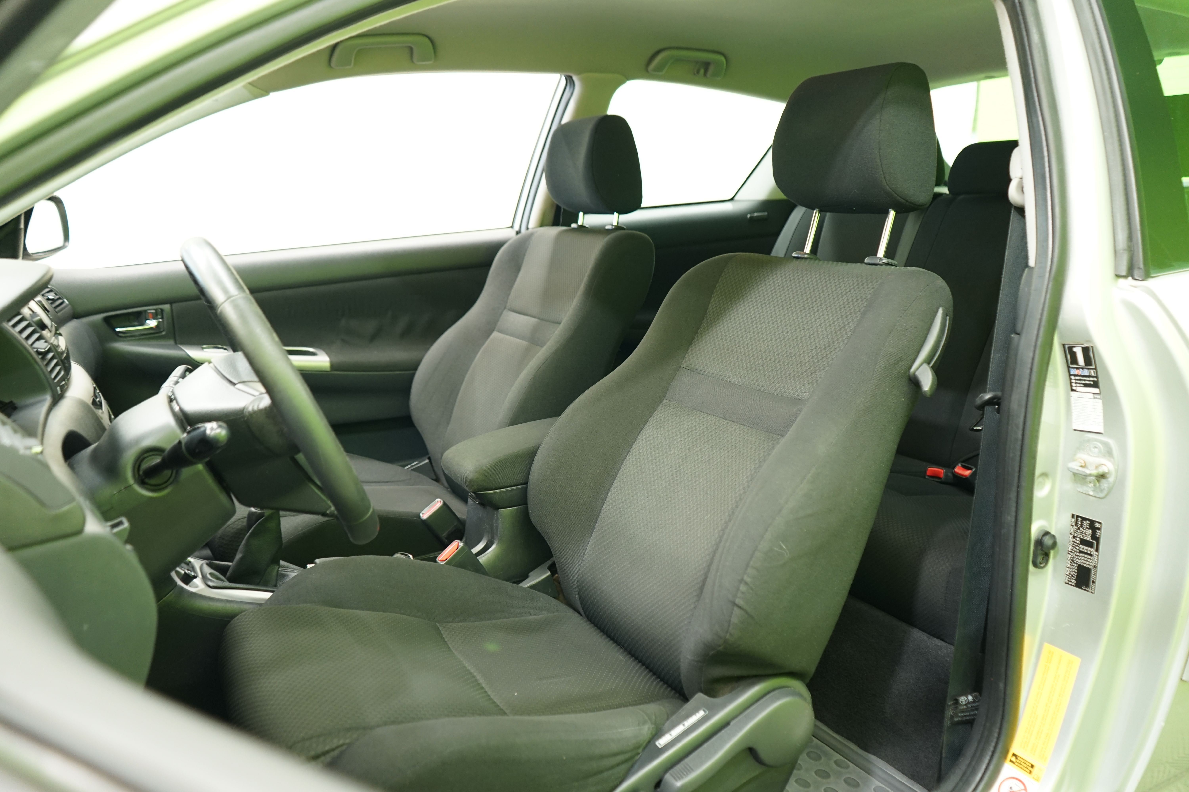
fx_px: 925
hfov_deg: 65.5
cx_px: 594
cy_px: 396
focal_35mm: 28
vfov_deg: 46.4
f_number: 3.5
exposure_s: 1/13
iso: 800
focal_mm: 28
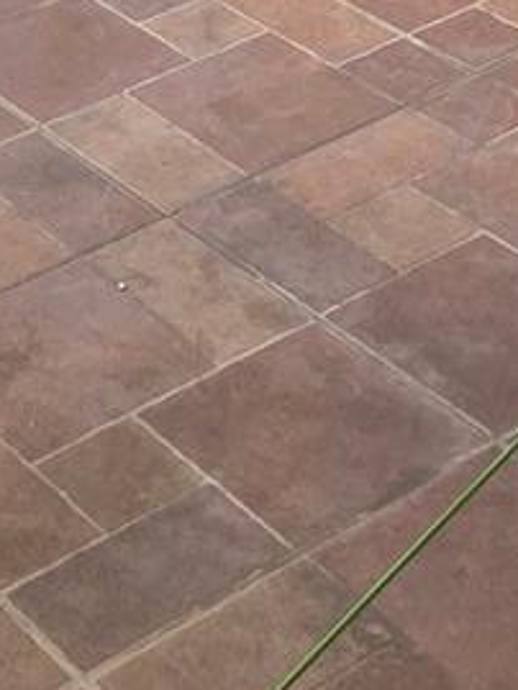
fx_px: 2313
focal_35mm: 116
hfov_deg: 12.5
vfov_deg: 13.6
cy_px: -826
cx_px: -59
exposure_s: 1/122
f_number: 1.8
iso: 32
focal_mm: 4.25
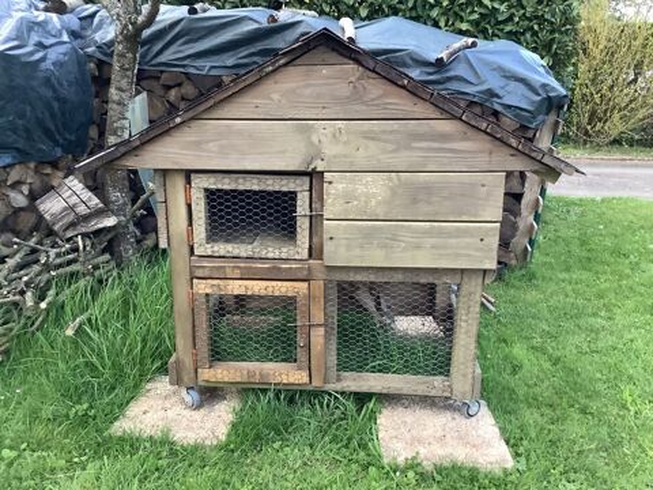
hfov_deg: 58.4
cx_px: 326
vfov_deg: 45.4
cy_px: 245
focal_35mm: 31
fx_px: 585
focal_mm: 3.3
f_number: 2.4
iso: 200
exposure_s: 1/60
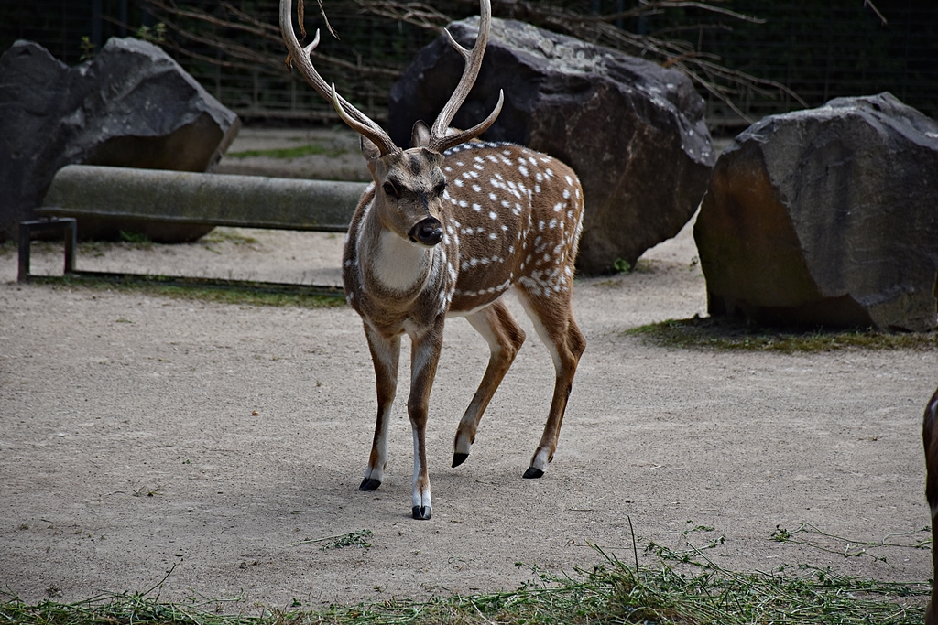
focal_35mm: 210
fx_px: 5472
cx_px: 469
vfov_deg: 6.5
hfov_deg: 9.8
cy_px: 312
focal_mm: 140
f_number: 5.6
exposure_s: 1/1000
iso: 400
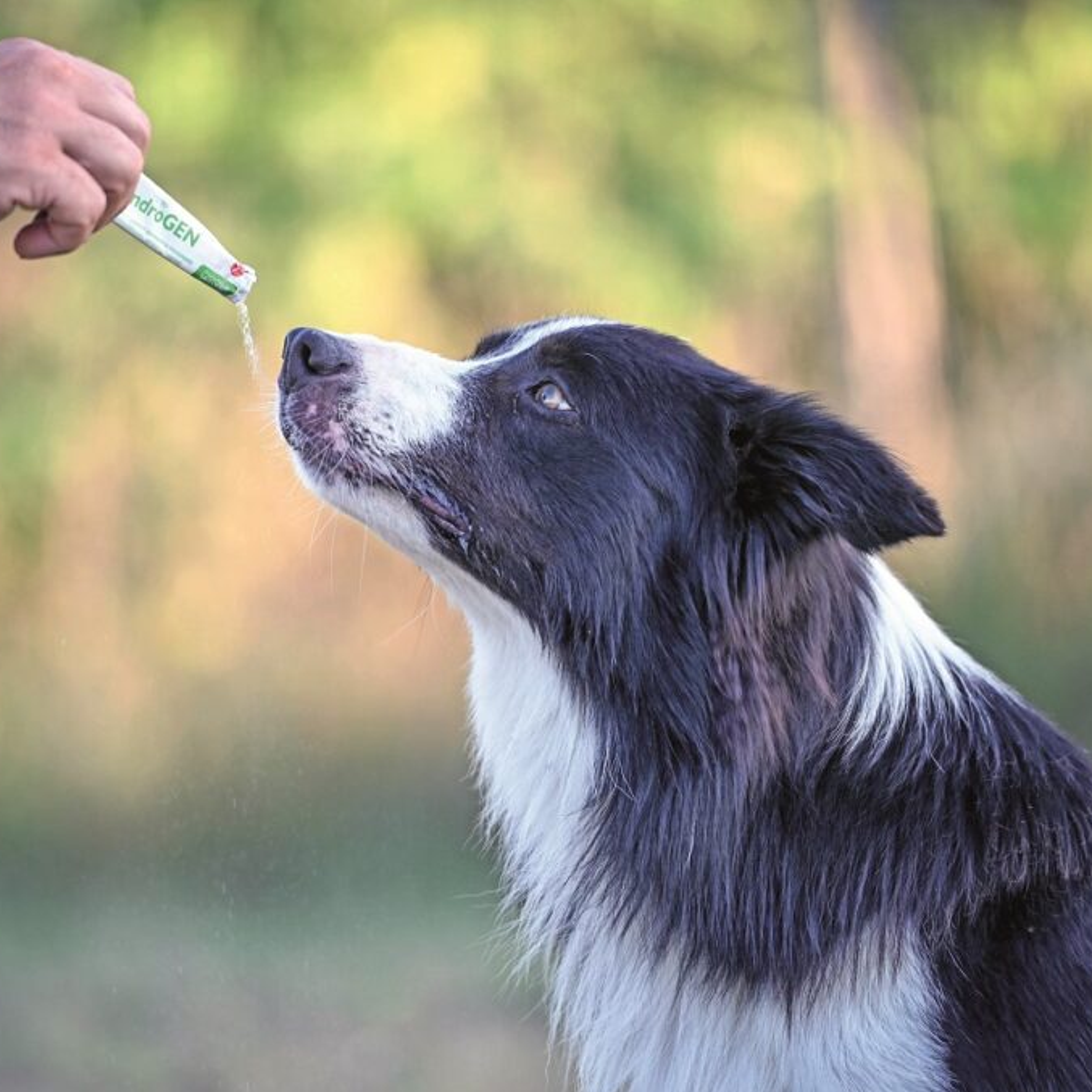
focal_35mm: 257
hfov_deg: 6.8
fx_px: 9172
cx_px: 492
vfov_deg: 6.8
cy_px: 548
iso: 250
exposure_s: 1/320
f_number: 2.8
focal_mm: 200
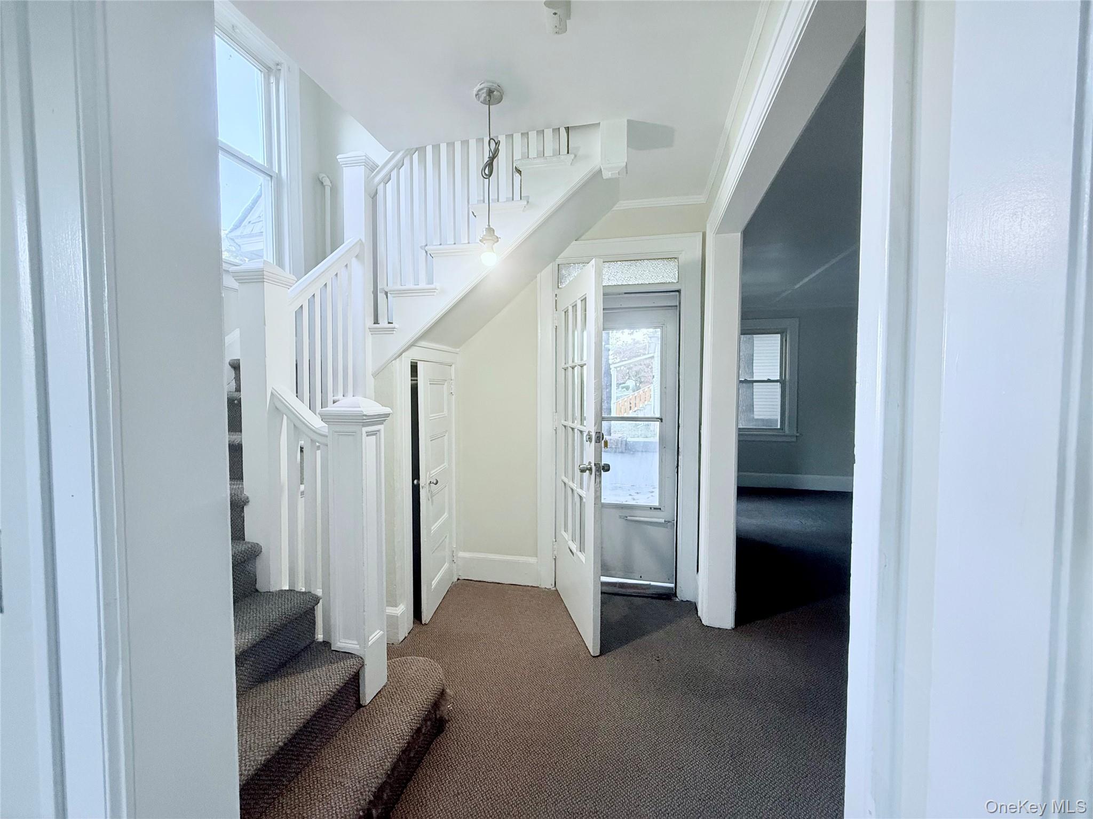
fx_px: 442
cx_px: 546
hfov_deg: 102.1
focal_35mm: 14
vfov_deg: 85.7
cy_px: 410
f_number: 2.2
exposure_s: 1/120
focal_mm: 2.22
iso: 200
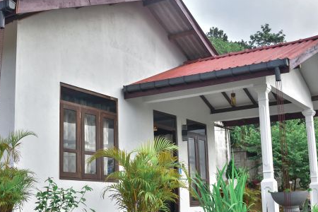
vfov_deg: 24.2
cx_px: 156
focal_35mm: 56
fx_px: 495
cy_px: 104
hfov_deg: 35.6
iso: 320
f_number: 6.3
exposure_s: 1/200
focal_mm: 28
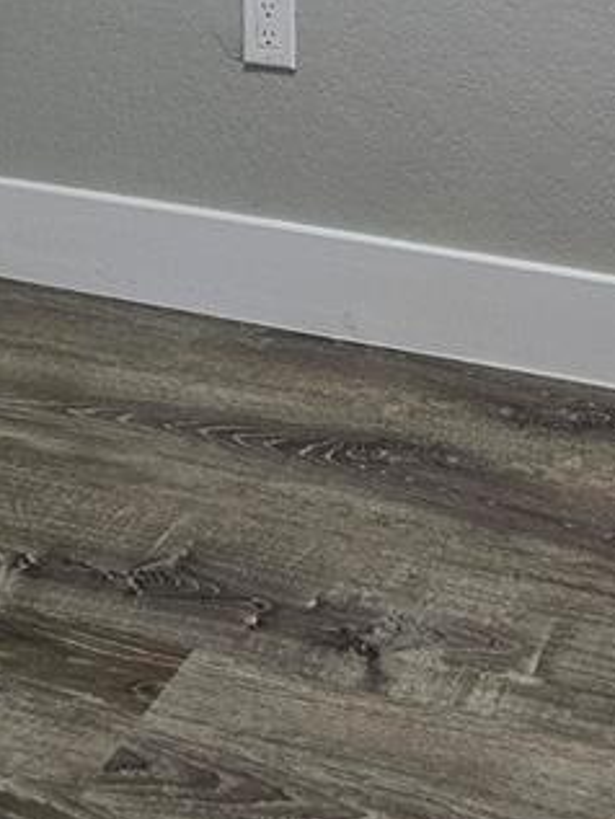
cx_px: 556
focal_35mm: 87
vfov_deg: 18.5
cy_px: -568
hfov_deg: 16.7
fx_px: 2060
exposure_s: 1/120
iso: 200
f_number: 1.7
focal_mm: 6.3
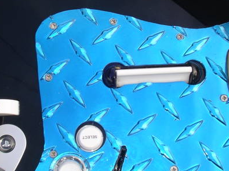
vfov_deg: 19.6
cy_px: 77
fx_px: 496
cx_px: 114
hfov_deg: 26.0
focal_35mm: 75
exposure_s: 1/60
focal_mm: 5.7
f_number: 6.9
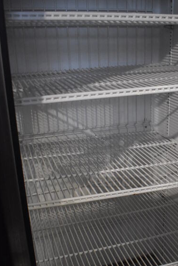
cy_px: 163
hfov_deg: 30.0
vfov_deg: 44.2
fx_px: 326
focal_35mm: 44
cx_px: 136
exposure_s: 1/125
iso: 4000
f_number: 3.5
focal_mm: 18
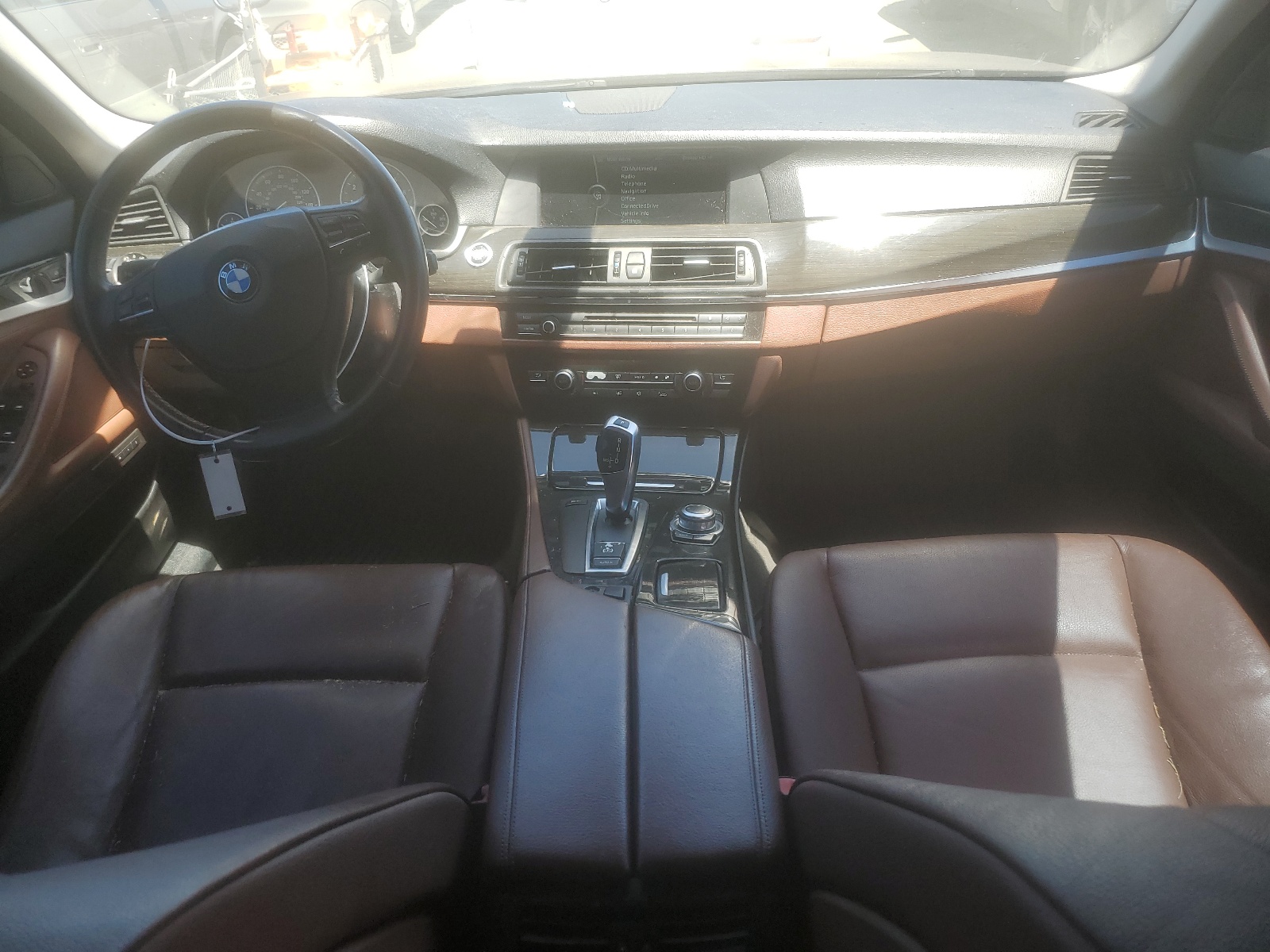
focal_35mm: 26
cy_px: 476
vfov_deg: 53.1
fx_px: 954
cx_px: 635
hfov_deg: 67.3
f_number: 1.5
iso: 50
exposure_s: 1/303
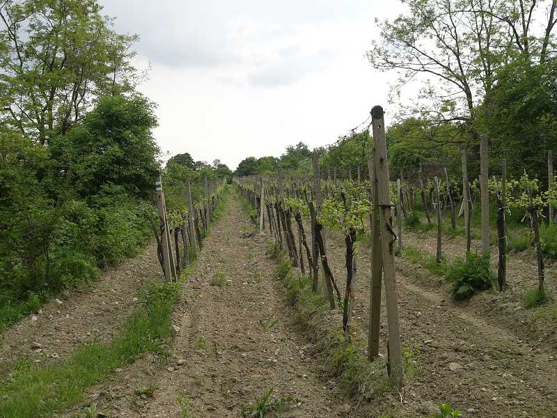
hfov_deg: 49.0
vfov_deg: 37.7
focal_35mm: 38
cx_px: 278
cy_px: 209
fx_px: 611
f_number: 4.4
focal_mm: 6.3
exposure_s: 1/320
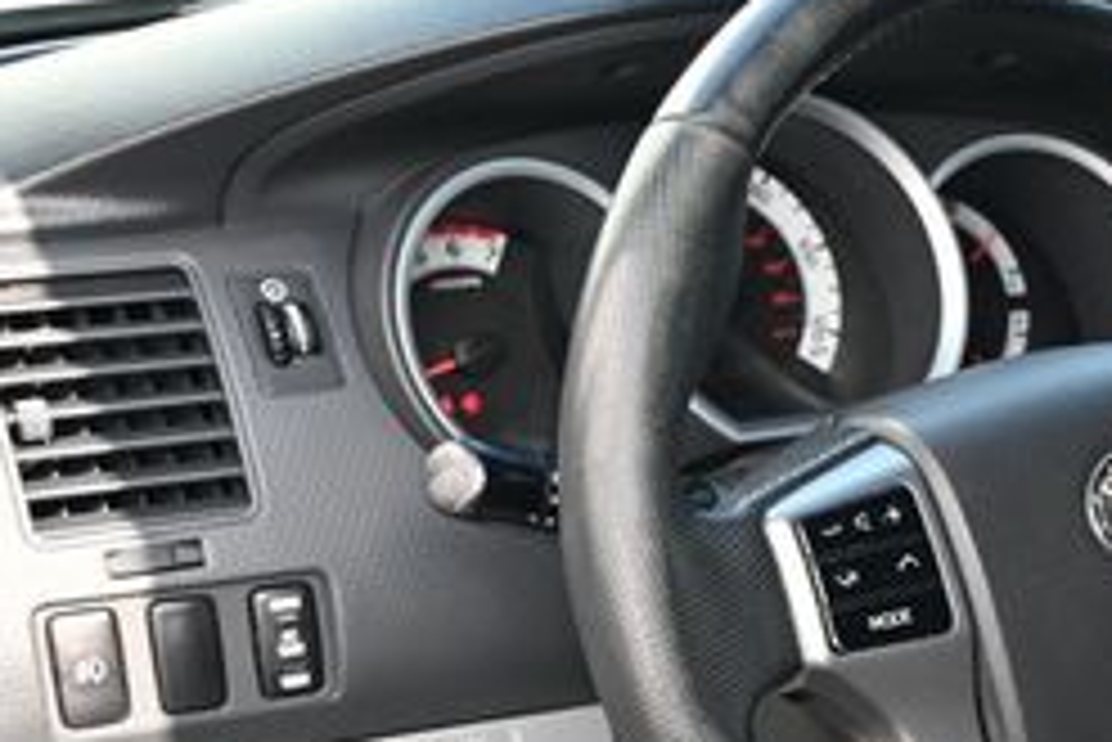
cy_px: 827
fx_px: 2338
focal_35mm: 76
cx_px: 1103
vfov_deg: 17.4
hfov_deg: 25.5
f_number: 3.8
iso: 400
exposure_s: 1/200
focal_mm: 19.5
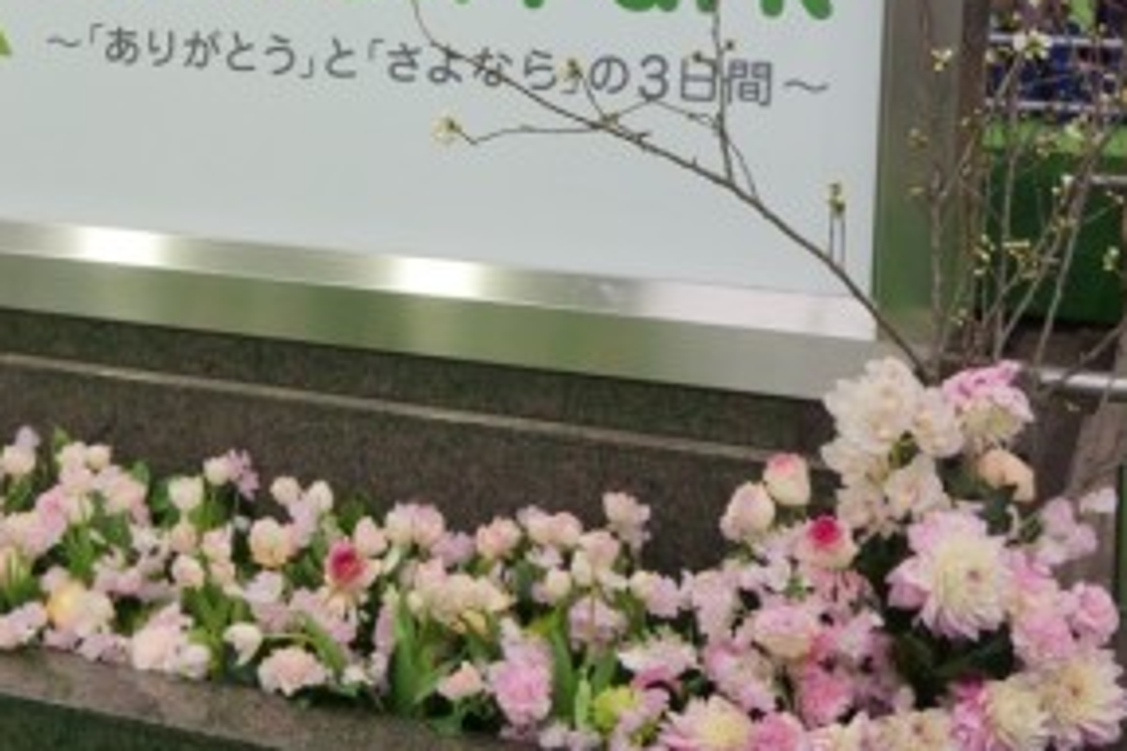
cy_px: 47
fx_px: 2066
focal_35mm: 66
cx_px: 211
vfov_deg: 20.1
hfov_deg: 29.7
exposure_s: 1/60
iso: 320
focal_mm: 23
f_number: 4
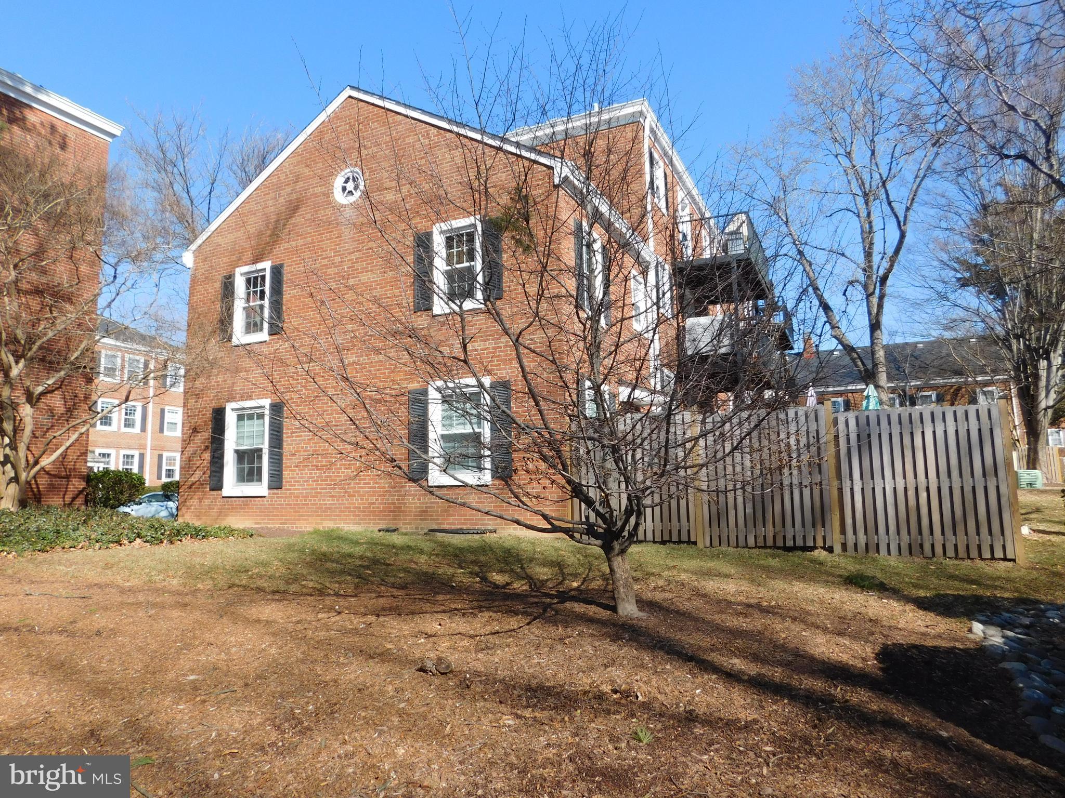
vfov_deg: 58.9
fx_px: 708
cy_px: 399
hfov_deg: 73.9
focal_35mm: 23
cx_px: 532
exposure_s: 1/1000
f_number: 3
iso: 125
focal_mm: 4
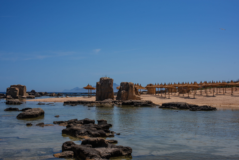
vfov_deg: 28.1
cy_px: 80
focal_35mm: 48
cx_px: 120
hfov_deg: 41.1
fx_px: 319
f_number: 11
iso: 100
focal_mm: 48
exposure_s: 1/640
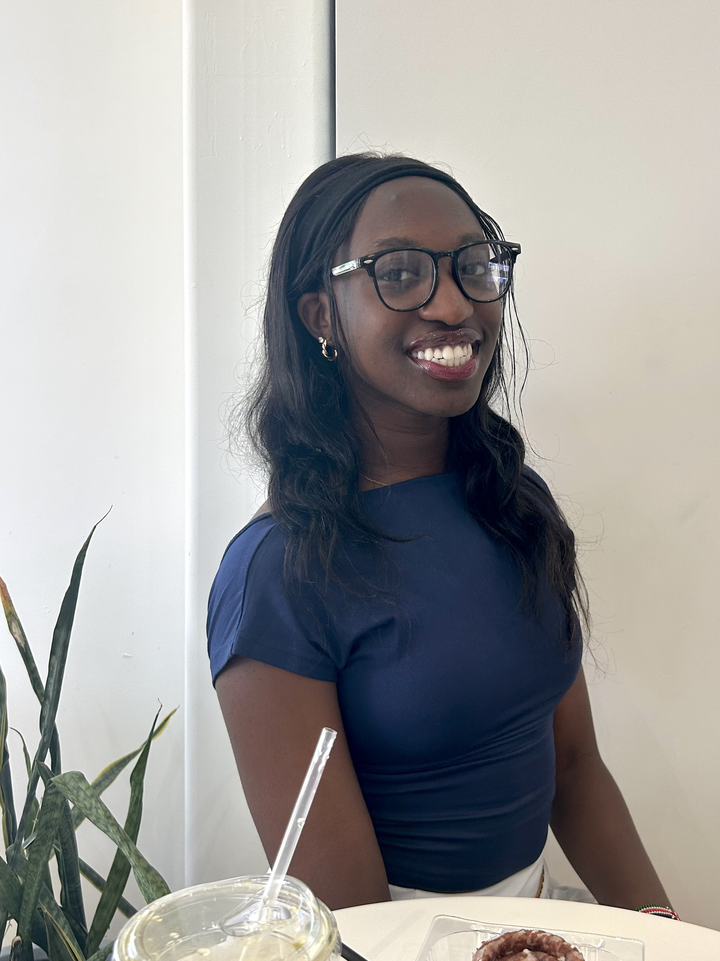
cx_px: 414
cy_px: 431
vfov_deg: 53.9
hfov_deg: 41.7
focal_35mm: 34
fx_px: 943
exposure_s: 1/120
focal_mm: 5.7
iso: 64
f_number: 1.5
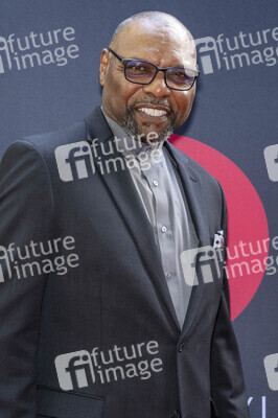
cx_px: 139
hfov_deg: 22.2
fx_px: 708
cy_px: 209
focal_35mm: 61
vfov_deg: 32.9
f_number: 5.6
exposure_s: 1/200
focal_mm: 61
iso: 800
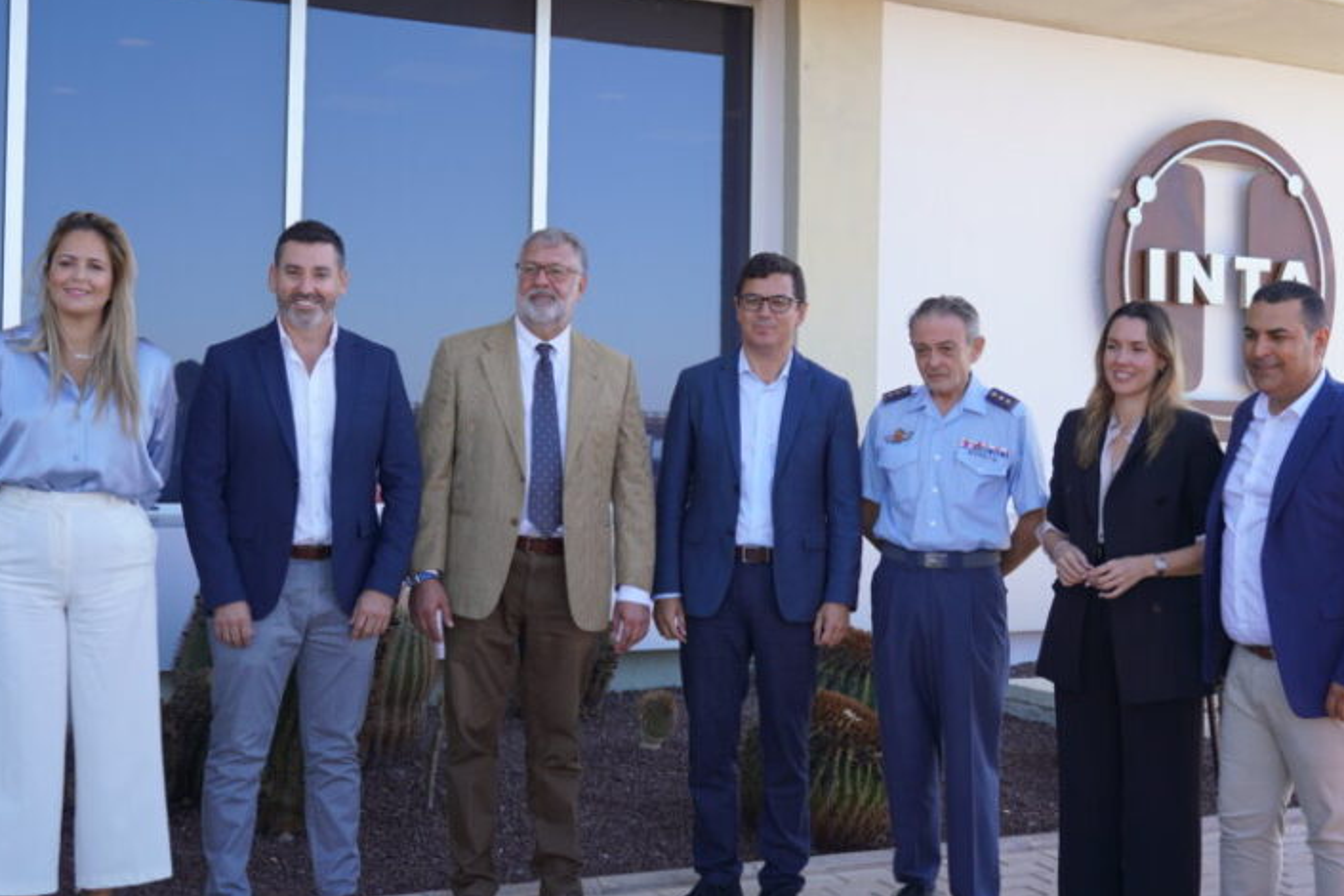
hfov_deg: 40.3
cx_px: 688
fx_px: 1829
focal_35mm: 49
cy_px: 416
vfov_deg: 27.5
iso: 100
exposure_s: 1/200
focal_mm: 30
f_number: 4
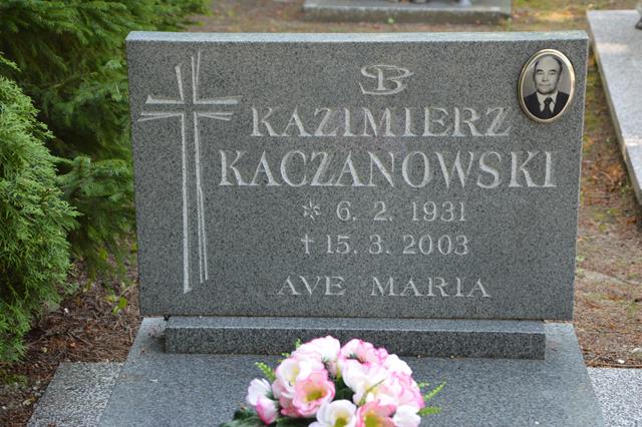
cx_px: 321
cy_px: 214
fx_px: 1390
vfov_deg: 17.5
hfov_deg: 26.0
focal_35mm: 78
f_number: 5
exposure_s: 1/80
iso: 400
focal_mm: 52
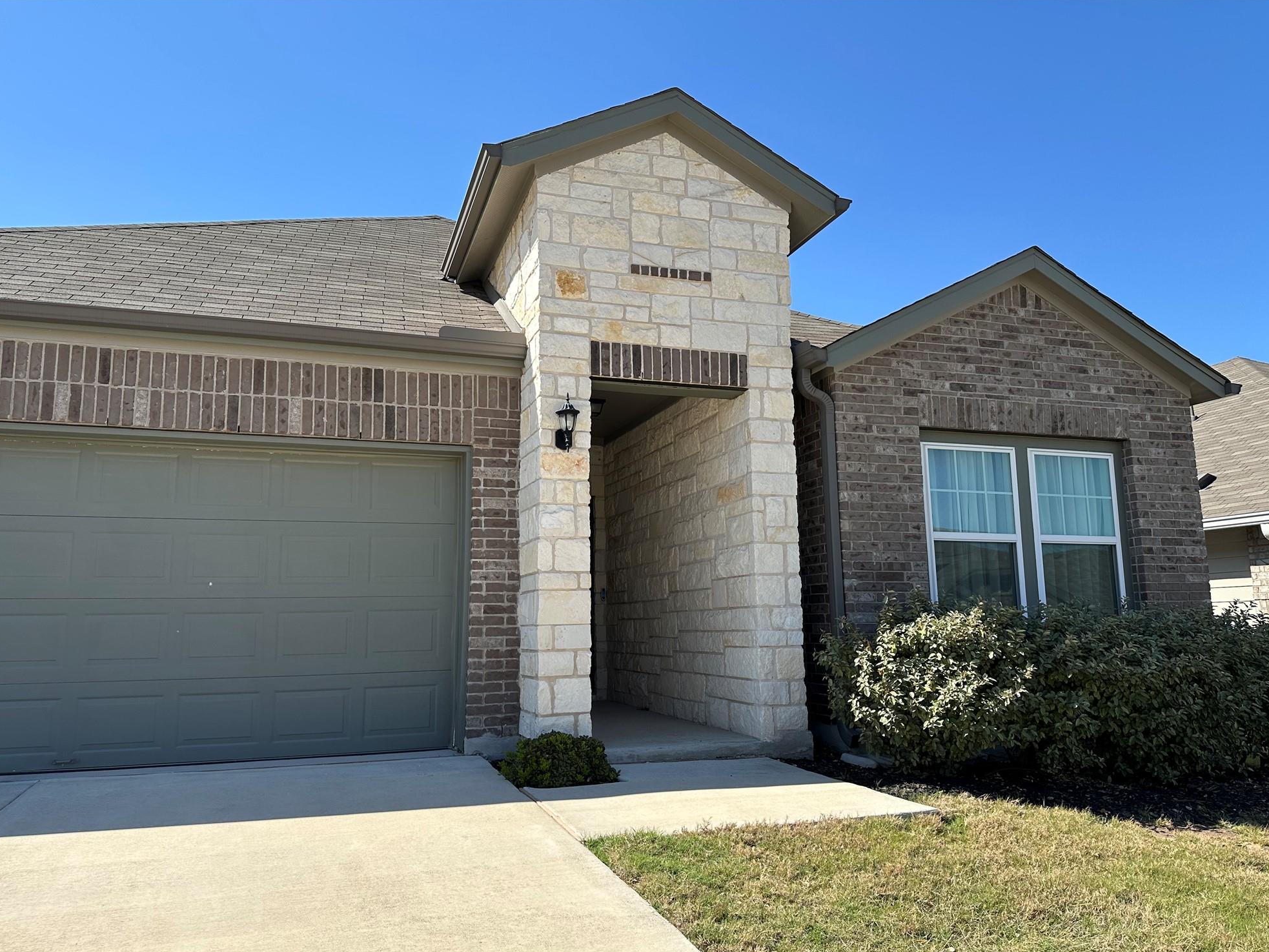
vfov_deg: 54.9
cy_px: 493
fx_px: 917
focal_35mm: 25
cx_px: 615
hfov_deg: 69.4
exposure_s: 1/2882
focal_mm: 6.86
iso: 80
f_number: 1.78
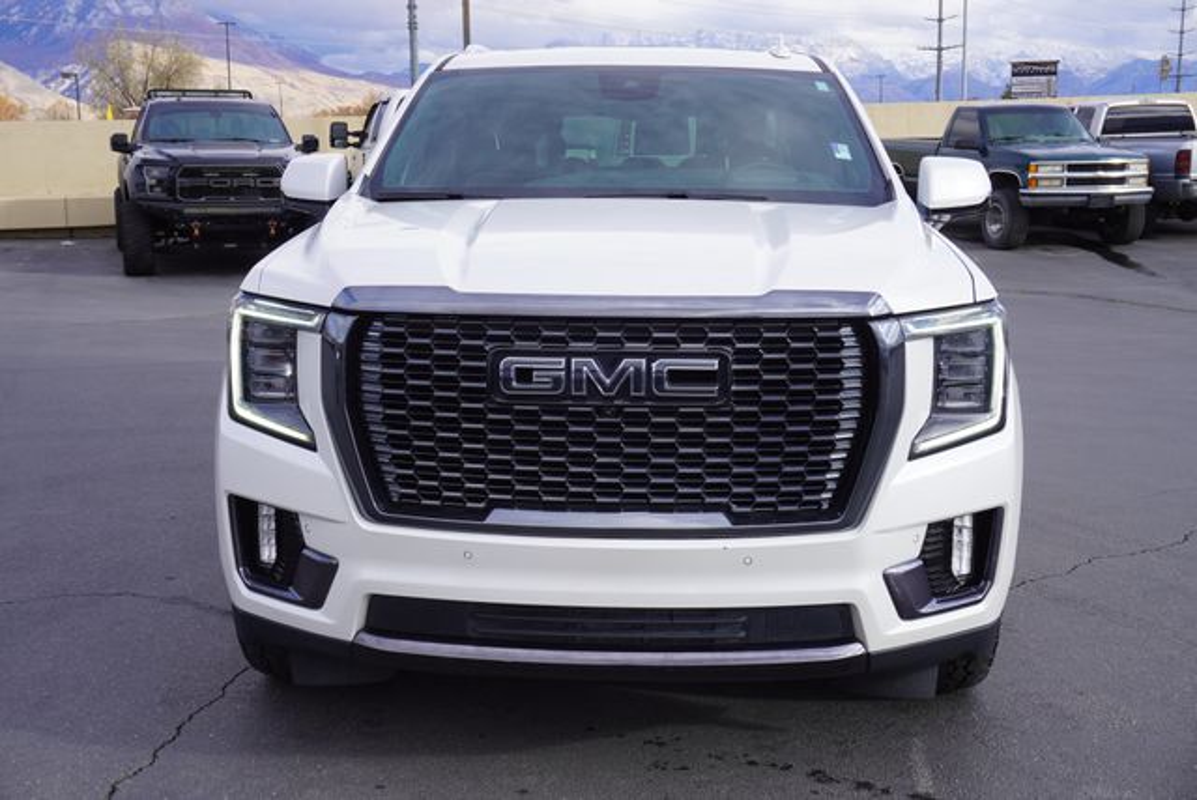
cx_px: 598
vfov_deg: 33.1
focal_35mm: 40
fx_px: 1348
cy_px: 400
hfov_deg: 47.9
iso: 100
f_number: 9
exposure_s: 1/125
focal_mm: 27
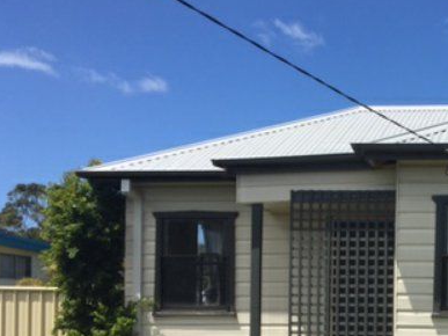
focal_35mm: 60
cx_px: 441
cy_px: 317
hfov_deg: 30.1
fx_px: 776
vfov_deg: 23.6
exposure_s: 1/2825
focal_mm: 4.15
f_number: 2.2
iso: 32
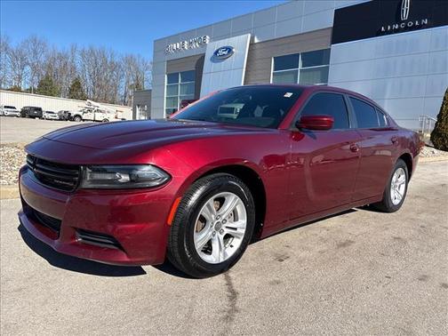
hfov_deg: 67.3
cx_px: 224
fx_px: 336
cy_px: 168
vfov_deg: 53.1
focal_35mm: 26
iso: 50
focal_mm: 5.96
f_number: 1.6
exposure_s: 1/2208
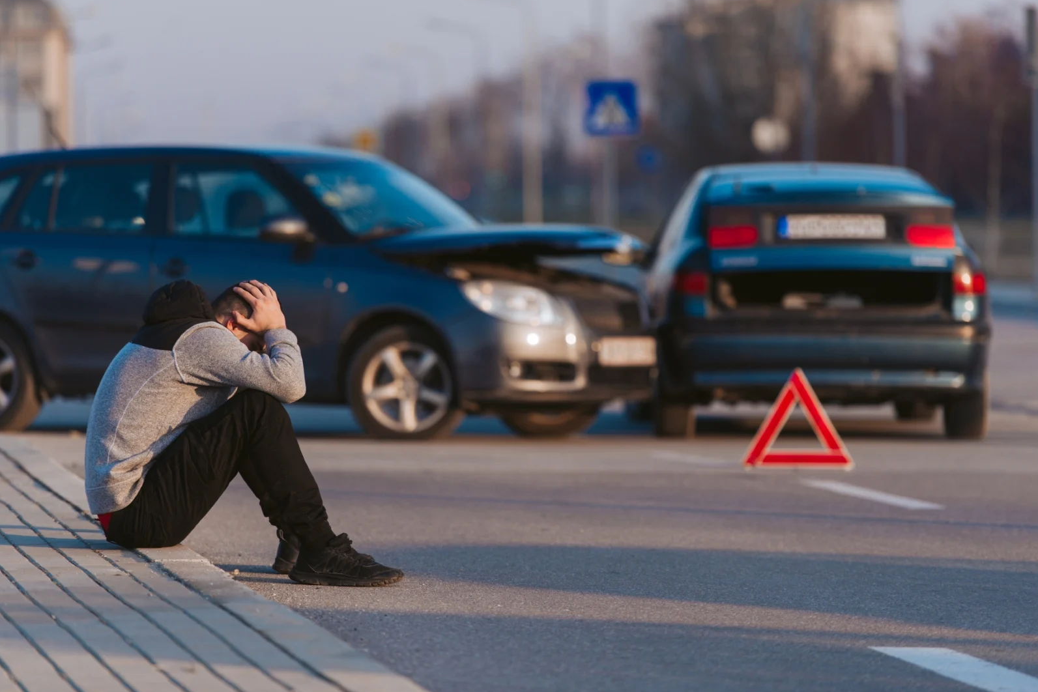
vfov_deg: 7.3
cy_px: 347
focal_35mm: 188
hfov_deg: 10.9
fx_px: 5420
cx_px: 517
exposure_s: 1/1000
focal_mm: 185
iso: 200
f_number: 2.8
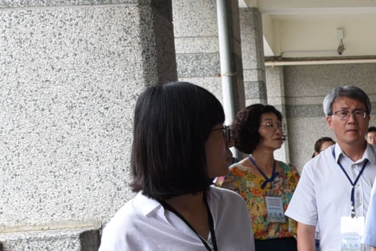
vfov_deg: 11.9
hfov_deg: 15.9
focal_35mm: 112
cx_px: 648
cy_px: 333
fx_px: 1170
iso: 500
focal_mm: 24
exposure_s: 1/160
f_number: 6.3
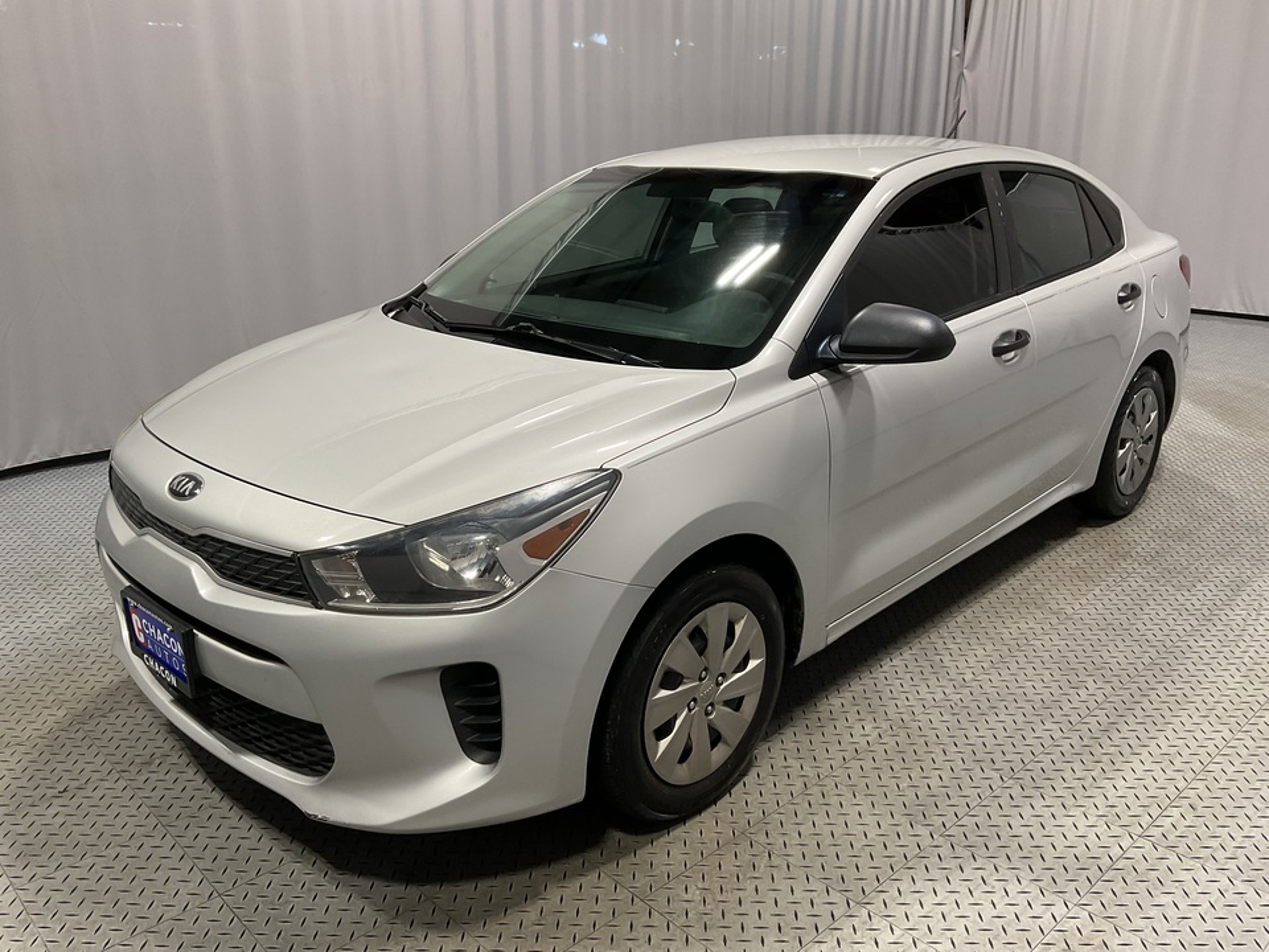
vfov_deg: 48.2
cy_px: 476
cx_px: 634
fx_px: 1063
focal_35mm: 29
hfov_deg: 61.7
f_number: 1.8
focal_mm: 3
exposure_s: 1/60
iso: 40
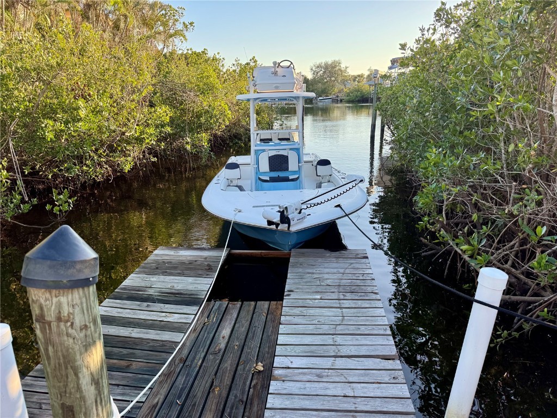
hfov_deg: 71.6
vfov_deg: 56.8
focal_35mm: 24
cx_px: 278
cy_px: 209
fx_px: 386
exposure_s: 1/445
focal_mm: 6.76
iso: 80
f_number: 1.78
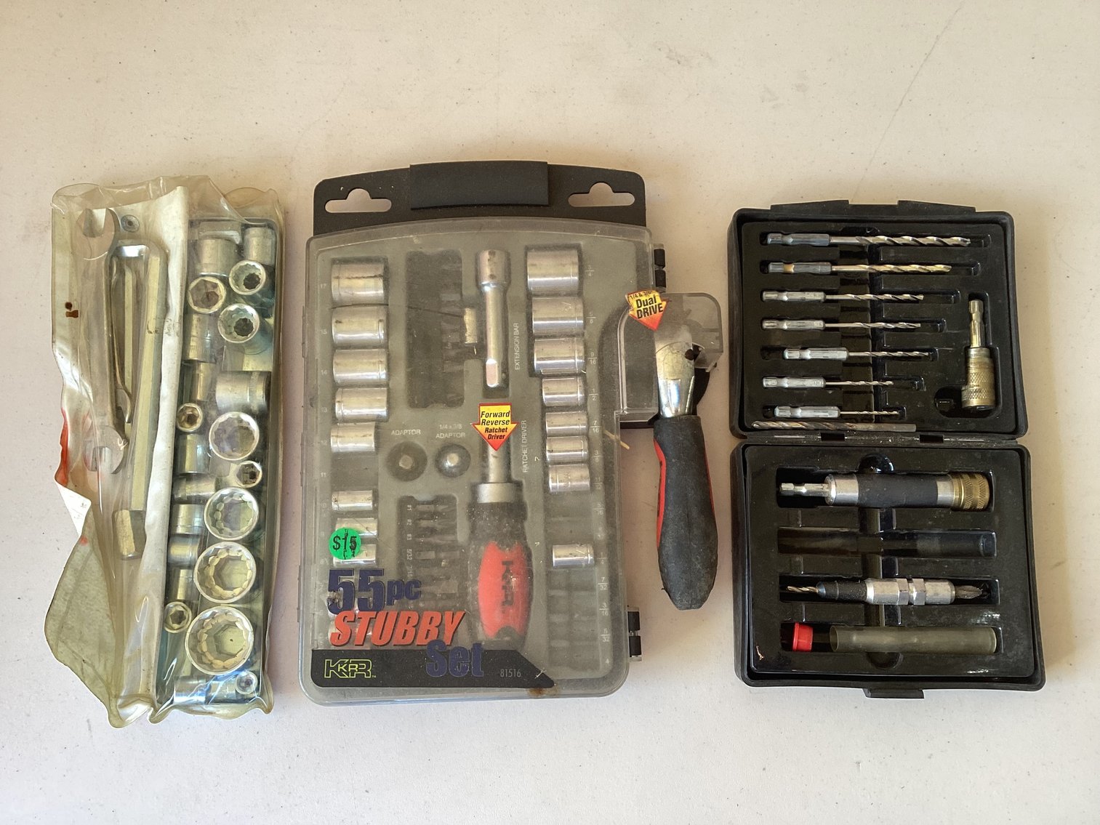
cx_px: 550
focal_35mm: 31
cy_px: 412
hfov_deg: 58.3
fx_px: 985
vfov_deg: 45.4
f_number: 2.4
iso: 64
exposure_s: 1/100
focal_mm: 3.3
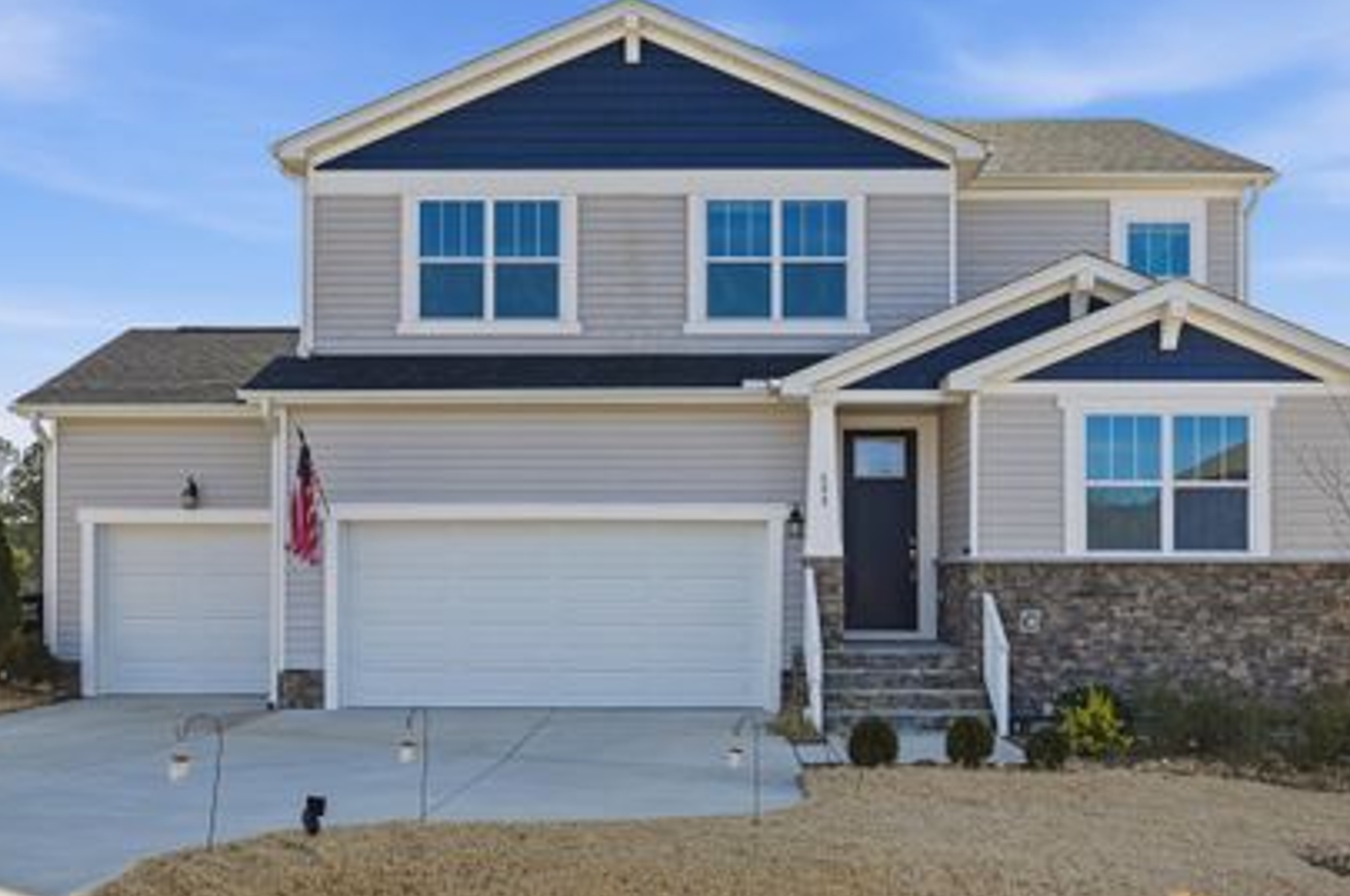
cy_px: 463
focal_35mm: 37
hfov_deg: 51.9
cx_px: 690
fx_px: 1386
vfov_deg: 35.9
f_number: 9
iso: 250
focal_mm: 30
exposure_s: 1/8000
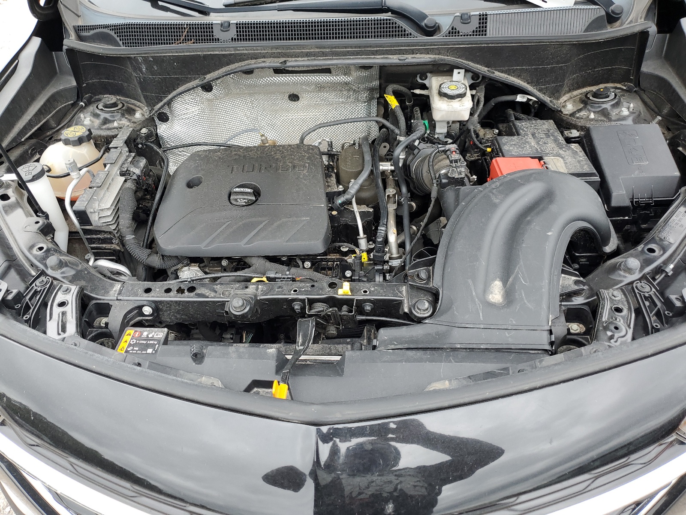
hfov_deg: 67.3
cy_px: 258
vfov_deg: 53.1
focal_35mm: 26
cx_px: 343
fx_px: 515
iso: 50
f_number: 1.5
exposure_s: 1/250
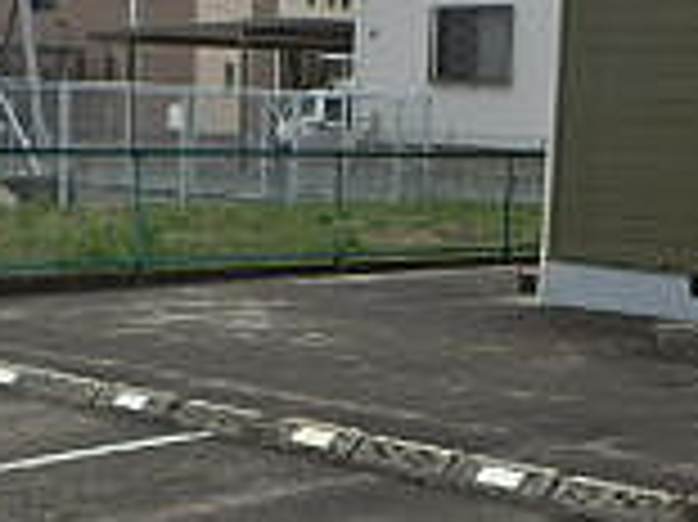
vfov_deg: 14.7
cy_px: 500
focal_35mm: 99
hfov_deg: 19.8
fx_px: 1995
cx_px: 297
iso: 80
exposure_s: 1/160
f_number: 7.9
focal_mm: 4.2
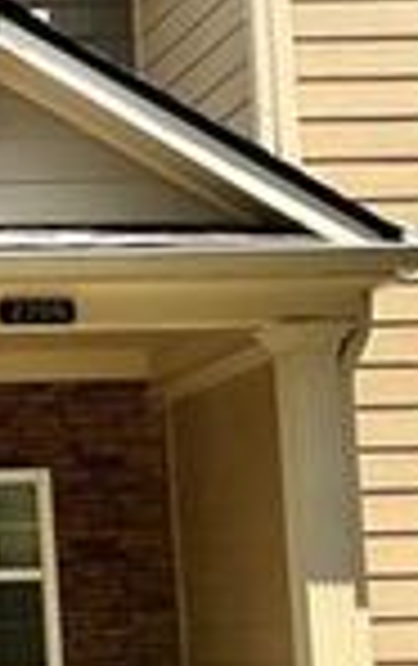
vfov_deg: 16.8
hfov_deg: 9.6
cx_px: -512
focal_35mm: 124
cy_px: 344
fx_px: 2251
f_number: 1.6
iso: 50
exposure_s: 1/3215
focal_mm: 5.1
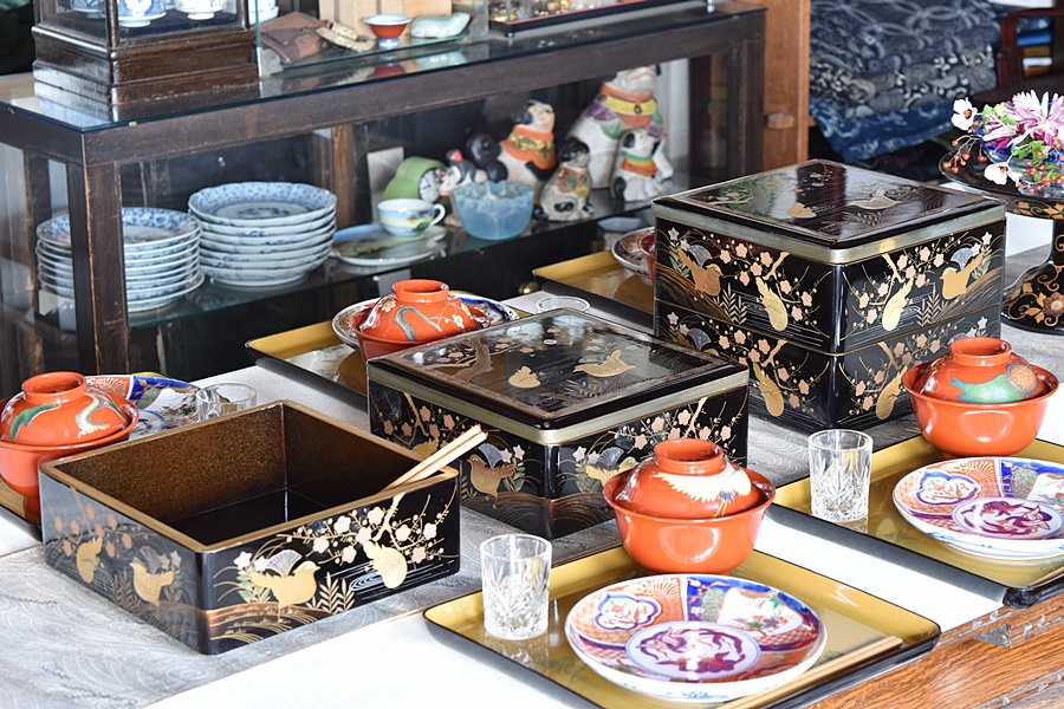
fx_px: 2438
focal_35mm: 82
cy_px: 354
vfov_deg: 16.6
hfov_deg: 24.6
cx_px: 532
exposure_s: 1.3
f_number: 5.6
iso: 200
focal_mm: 55
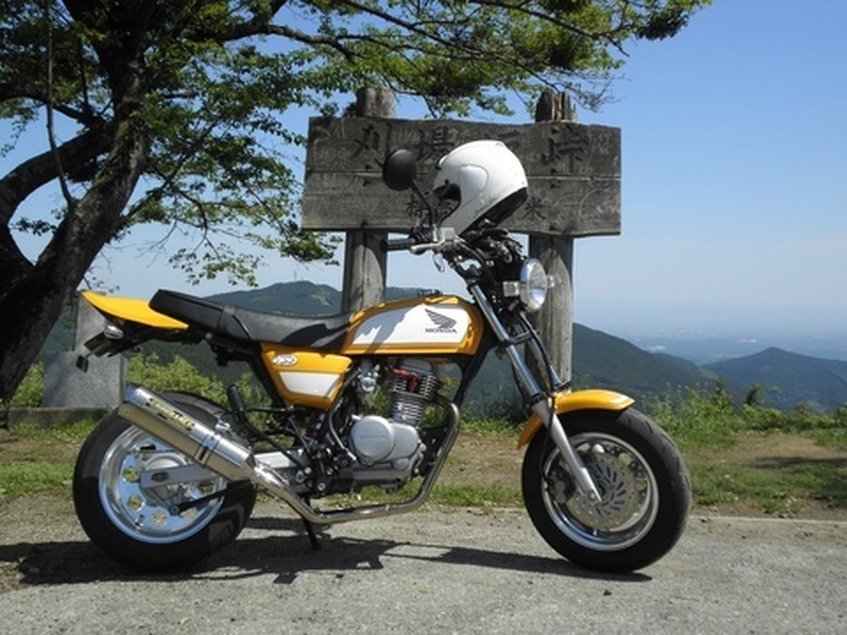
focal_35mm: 38
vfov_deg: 37.7
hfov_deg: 49.0
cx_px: 424
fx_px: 930
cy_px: 318
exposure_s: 1/100
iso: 64
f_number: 9.8
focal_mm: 6.9
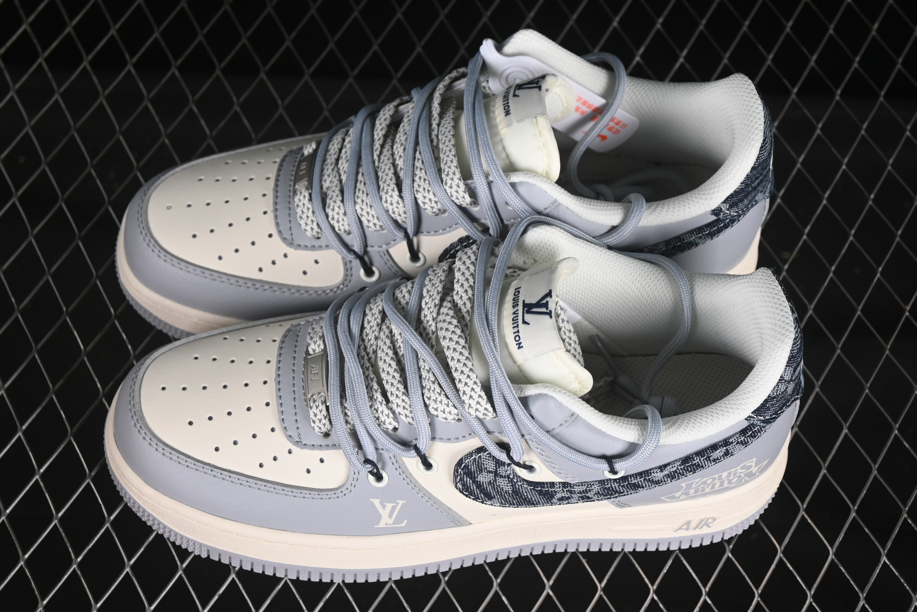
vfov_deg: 18.2
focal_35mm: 75
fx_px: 1910
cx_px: 458
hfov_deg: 27.0
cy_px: 306
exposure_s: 1/80
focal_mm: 50
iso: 160
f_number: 7.1
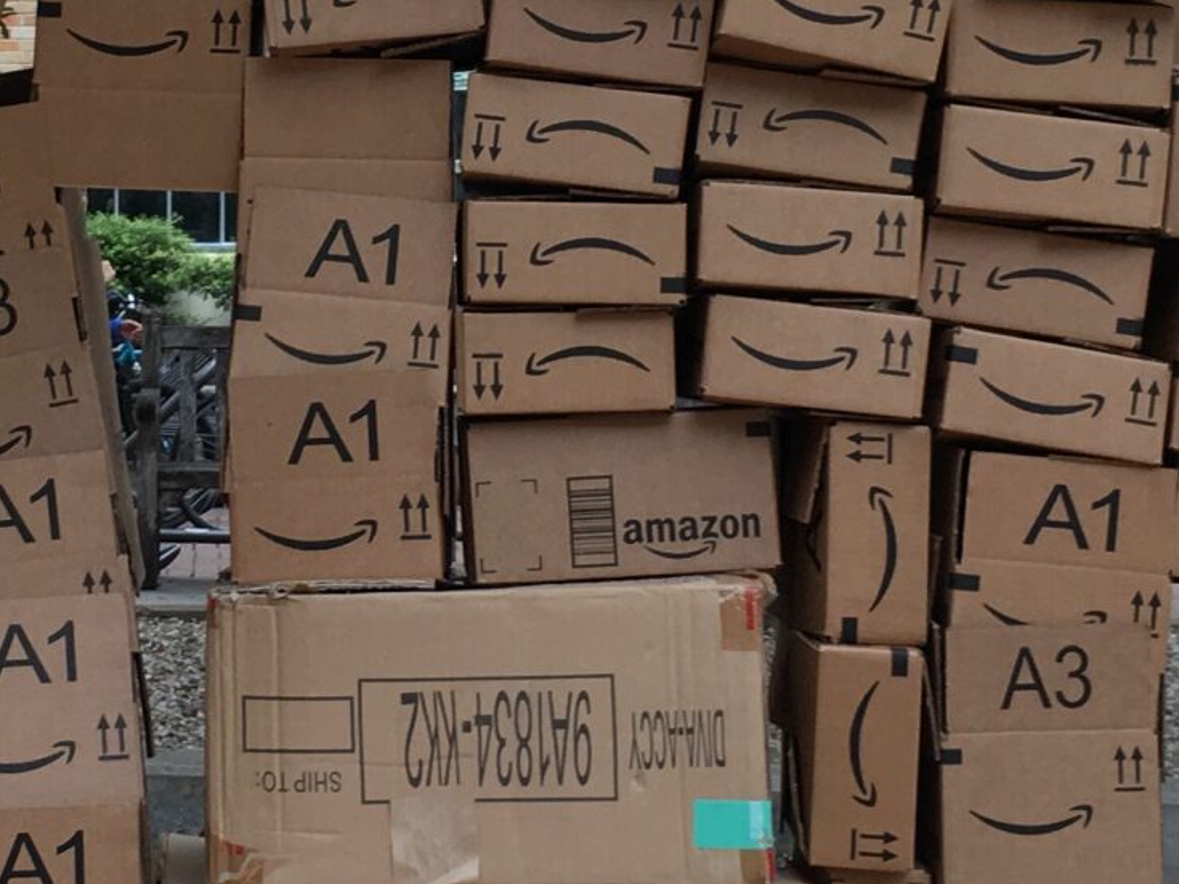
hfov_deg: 19.2
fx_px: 3439
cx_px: 175
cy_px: 99
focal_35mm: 101
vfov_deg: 14.5
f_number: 2.2
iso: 40
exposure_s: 1/120
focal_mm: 4.15
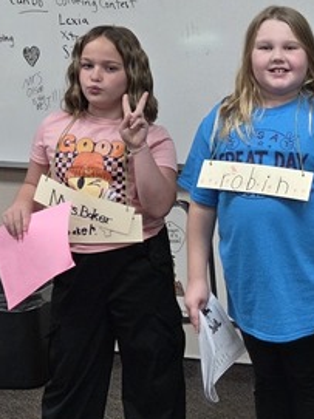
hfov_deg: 15.6
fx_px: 1053
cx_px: 470
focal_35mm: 87
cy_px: 241
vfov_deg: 22.5
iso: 125
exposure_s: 1/120
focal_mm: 5.4
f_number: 1.8
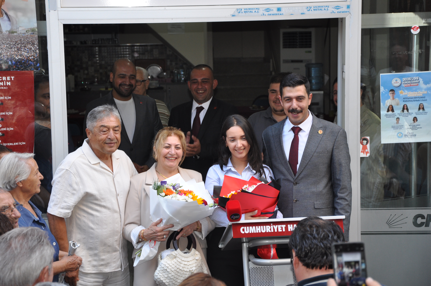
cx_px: 216
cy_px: 143
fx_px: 1112
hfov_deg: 21.9
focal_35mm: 93
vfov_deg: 14.7
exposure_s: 1/125
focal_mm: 62
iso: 500
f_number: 5.3
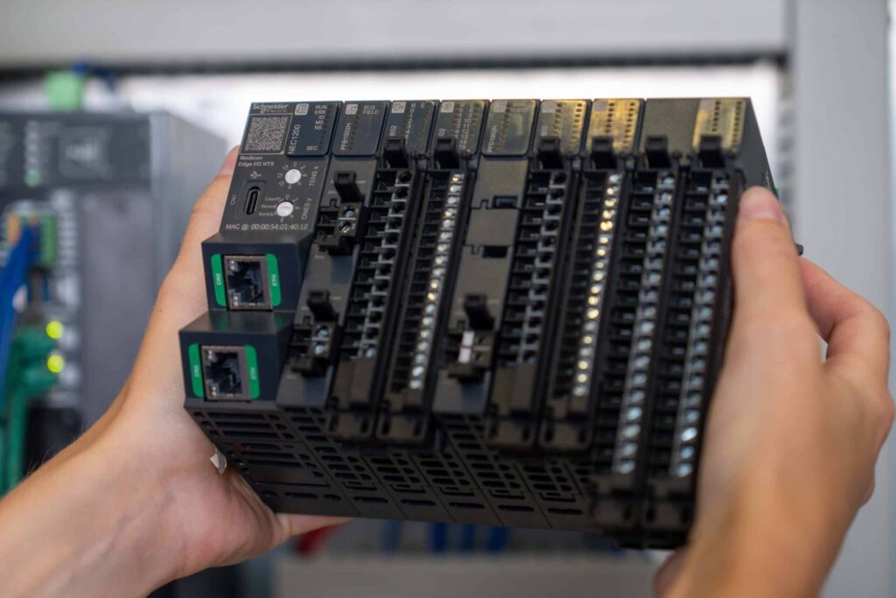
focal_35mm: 82
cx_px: 448
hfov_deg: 24.6
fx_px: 2053
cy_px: 299
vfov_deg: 16.6
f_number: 2.8
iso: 100
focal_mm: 55
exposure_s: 1/125
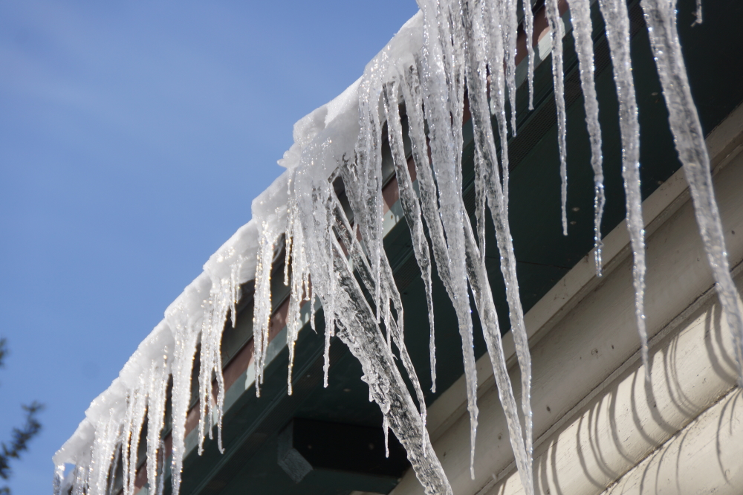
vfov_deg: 8.3
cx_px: 372
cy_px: 248
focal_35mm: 165
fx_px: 3404
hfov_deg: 12.5
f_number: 5.6
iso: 100
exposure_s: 1/200
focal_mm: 110
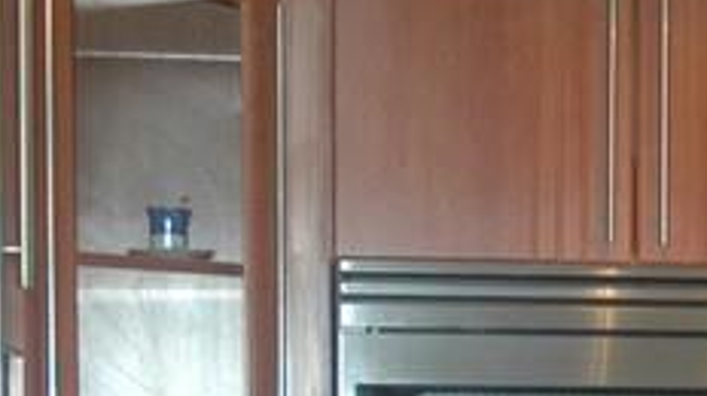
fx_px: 3034
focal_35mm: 162
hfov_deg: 12.7
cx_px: 1019
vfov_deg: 7.3
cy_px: 682
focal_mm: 22
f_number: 3.8
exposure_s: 1/60
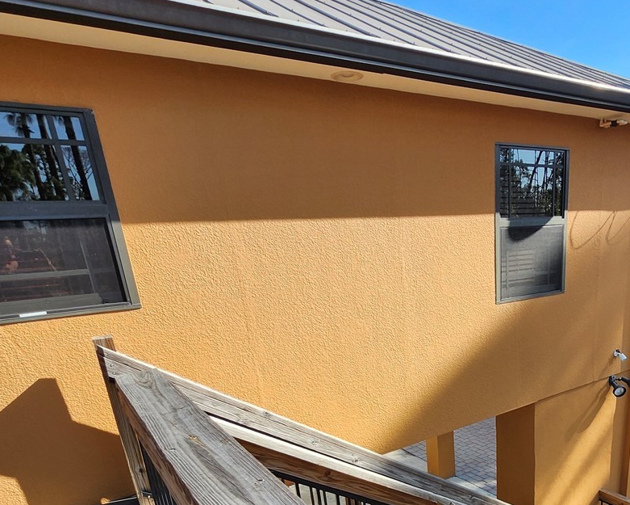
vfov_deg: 51.0
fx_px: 485
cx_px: 443
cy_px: 415
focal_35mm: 26
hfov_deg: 63.5
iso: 40
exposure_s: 1/724
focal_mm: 1.74
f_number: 2.2
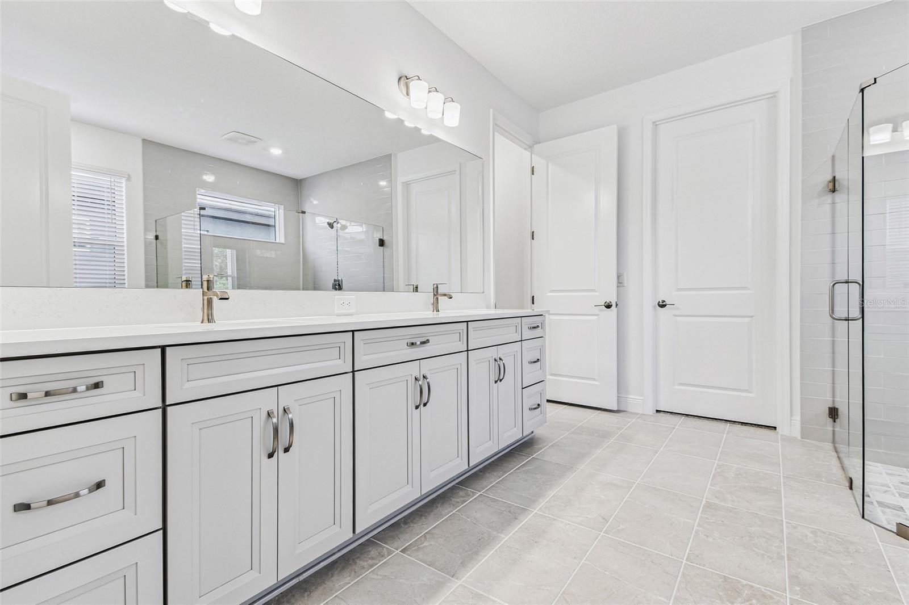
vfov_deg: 77.3
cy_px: 302
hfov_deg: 100.4
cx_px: 454
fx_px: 379
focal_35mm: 15
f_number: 7.1
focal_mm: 10
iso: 100
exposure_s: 1/20
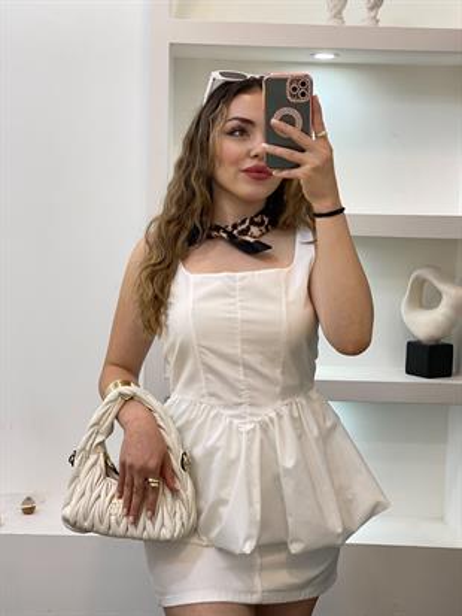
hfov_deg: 28.0
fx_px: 925
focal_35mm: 52
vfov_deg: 36.8
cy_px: 308
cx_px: 231
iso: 80
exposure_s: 1/100
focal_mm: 6
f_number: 2
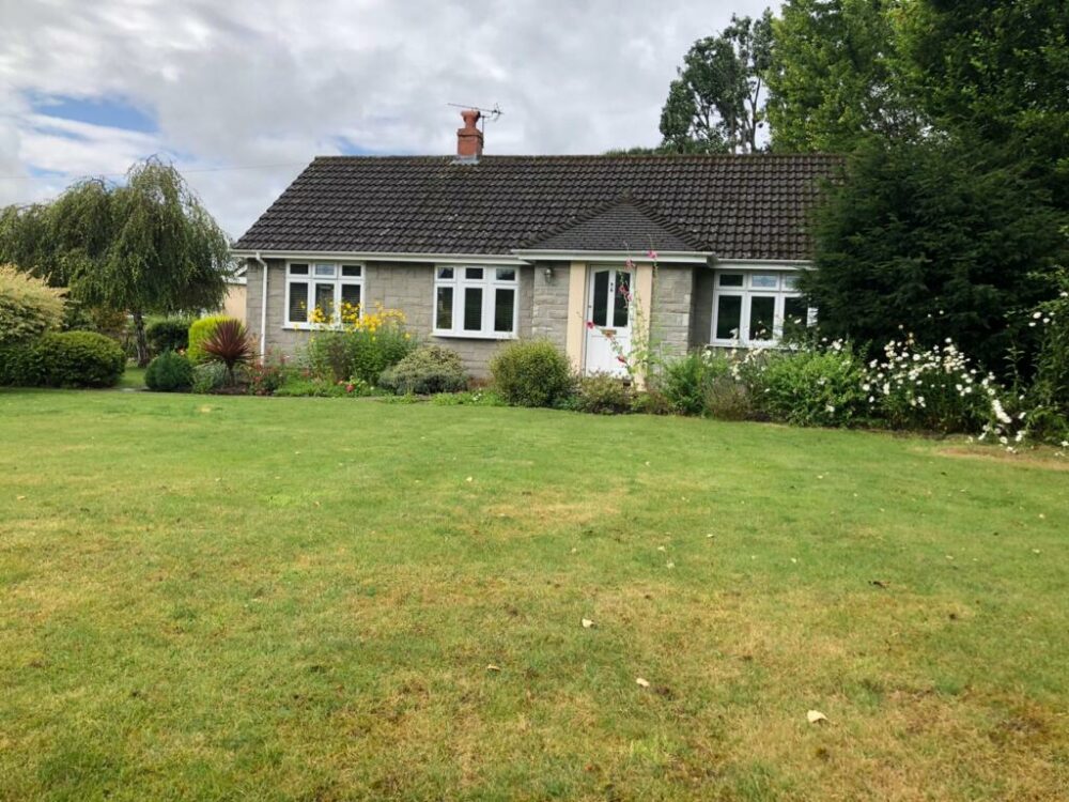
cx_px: 534
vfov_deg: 49.7
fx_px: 865
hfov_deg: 63.4
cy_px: 401
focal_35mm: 28
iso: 20
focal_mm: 3.99
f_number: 1.8
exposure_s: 1/1263
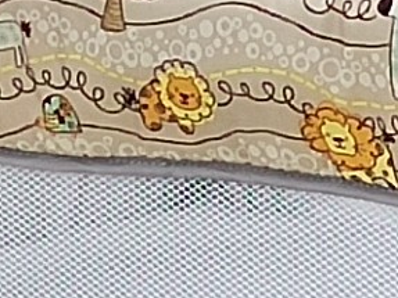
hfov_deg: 4.3
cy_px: 777
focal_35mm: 460
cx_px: 554
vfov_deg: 3.2
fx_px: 5287
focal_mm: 5.52
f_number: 1.9
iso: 481
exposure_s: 1/100
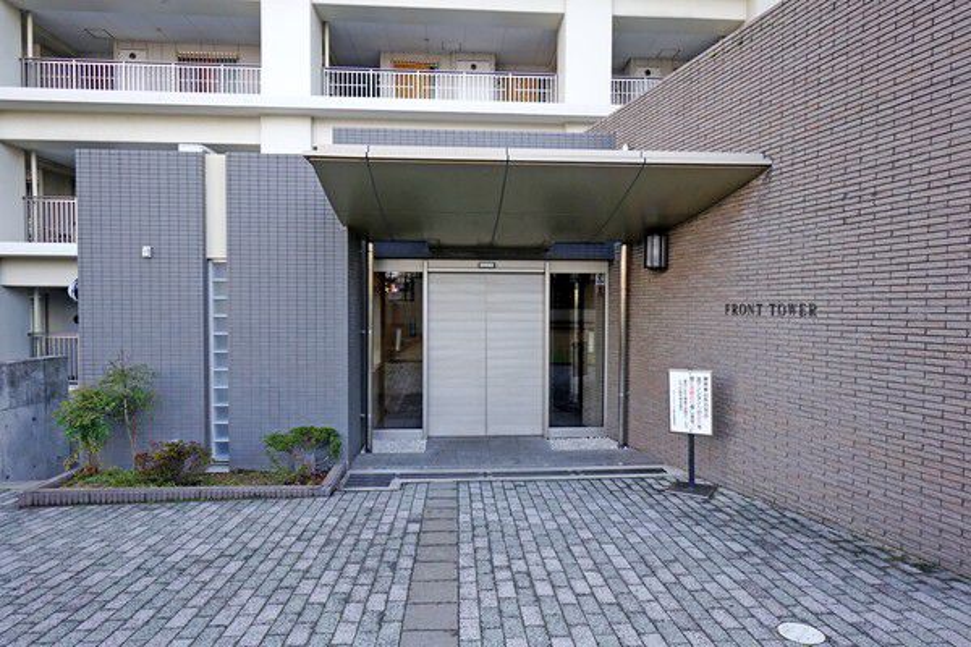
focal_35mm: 21
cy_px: 324
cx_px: 486
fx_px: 566
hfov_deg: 81.2
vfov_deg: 59.5
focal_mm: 14
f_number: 11
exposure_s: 1/60
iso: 500
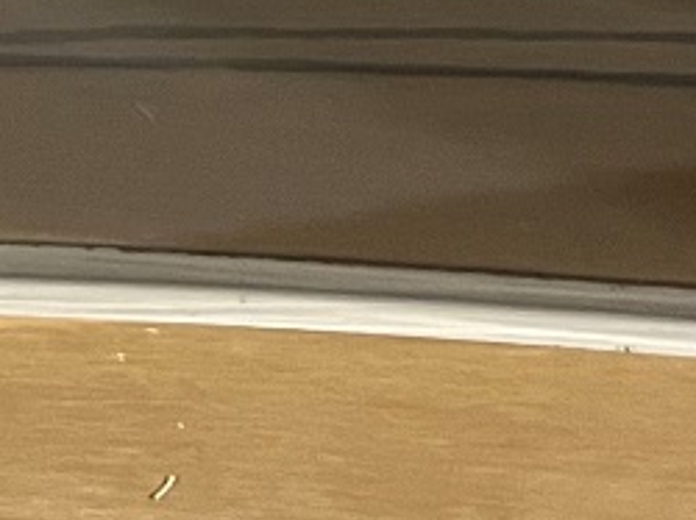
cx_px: -344
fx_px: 3375
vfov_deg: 8.1
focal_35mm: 168
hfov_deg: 11.3
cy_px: -731
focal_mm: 5.1
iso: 500
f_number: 1.6
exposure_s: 1/33
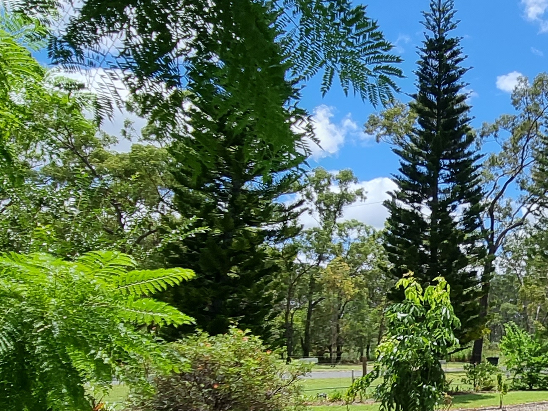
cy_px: 304
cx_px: 520
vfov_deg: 35.3
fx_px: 633
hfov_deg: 41.9
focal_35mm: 40
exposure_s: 1/2048
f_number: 2.2
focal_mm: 2.2
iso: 50
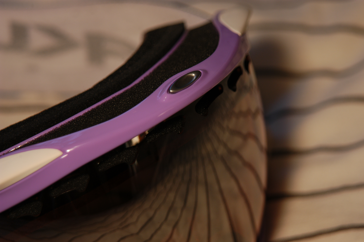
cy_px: 121
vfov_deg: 7.6
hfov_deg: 11.4
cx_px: 182
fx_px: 1818
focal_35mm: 180
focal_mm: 120
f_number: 5.6
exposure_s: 1/15
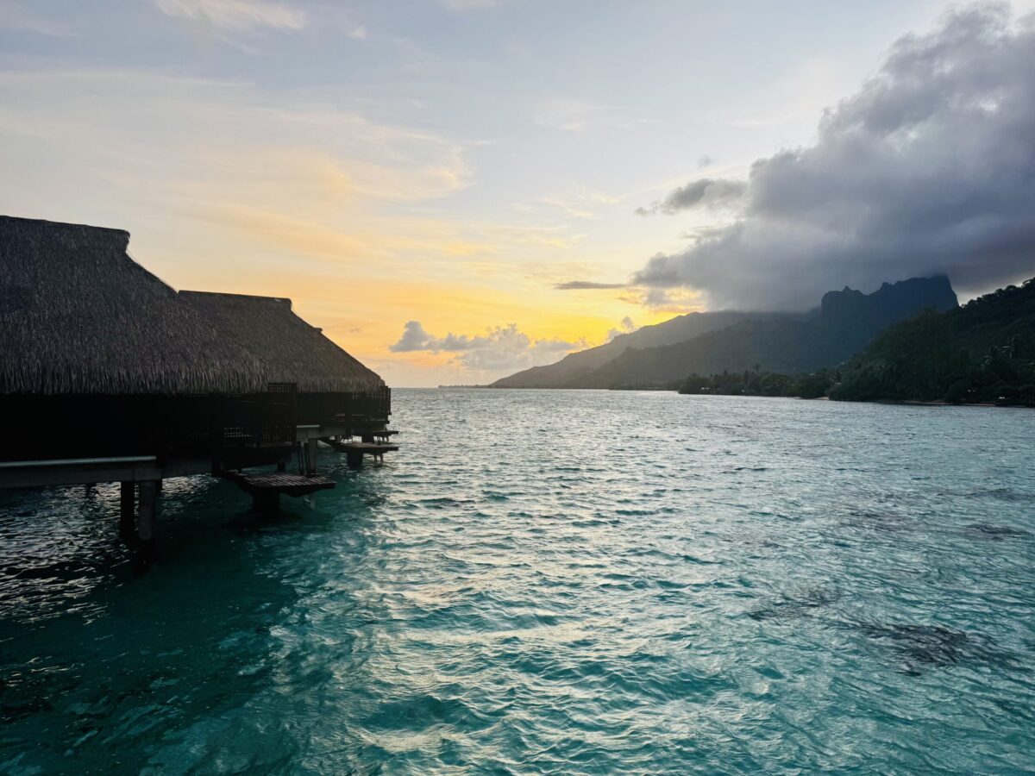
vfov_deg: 56.8
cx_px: 518
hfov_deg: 71.6
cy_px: 388
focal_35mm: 24
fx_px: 718
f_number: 1.78
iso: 80
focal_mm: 6.76
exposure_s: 1/518
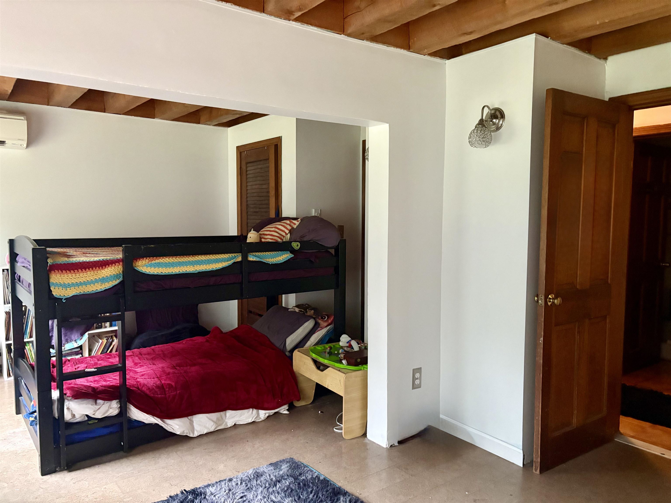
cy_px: 252
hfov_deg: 67.3
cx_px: 336
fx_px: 504
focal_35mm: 26
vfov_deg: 53.1
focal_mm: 5.96
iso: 800
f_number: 1.6
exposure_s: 1/30
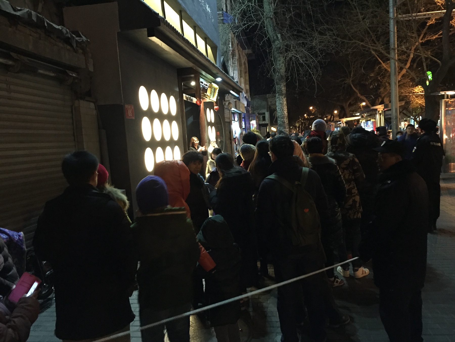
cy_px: 171
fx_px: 381
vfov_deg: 48.2
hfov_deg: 61.7
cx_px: 228
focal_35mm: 29
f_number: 2.2
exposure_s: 1/17
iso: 640
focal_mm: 4.15
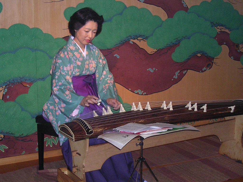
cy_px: 91
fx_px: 393
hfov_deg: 34.3
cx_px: 122
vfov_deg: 26.1
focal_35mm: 56
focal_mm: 8.5
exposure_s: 1/60.1
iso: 400
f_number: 3.3
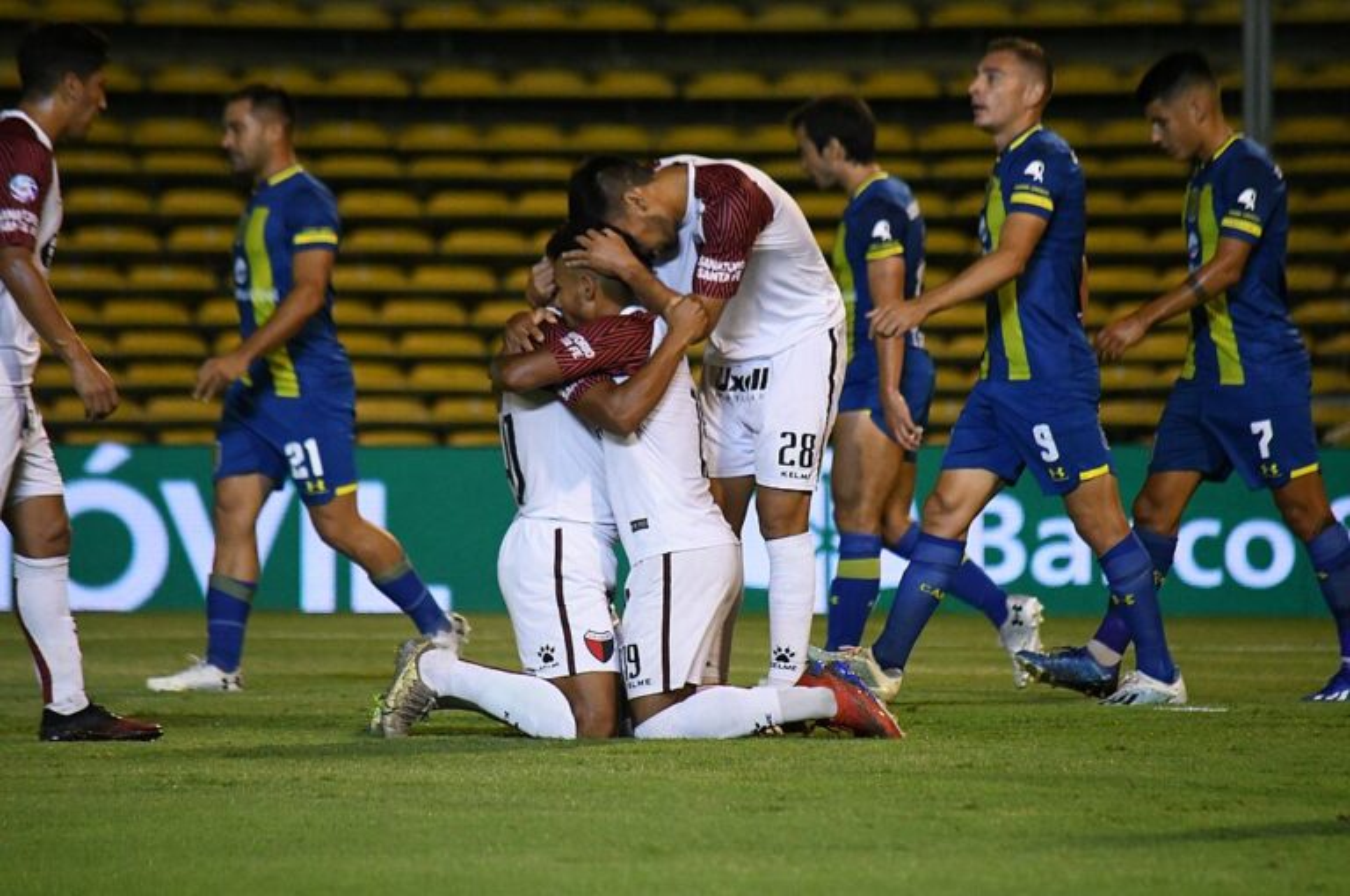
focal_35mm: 420
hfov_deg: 4.9
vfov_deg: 3.3
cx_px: 675
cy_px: 448
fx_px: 15730
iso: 6400
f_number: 5.6
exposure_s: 1/800
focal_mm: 280
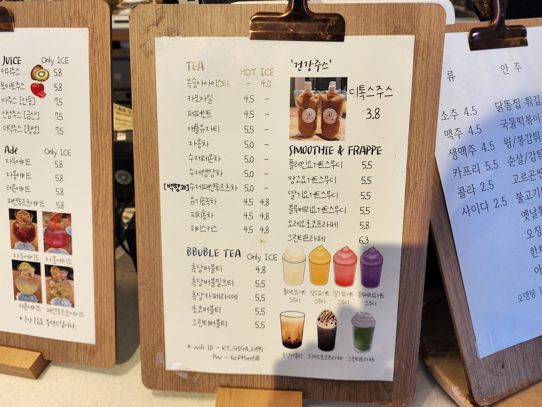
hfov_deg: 73.9
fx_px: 360
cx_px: 271
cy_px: 204
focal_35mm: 23
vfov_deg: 58.9
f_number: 1.8
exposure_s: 1/120
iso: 40
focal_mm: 6.4
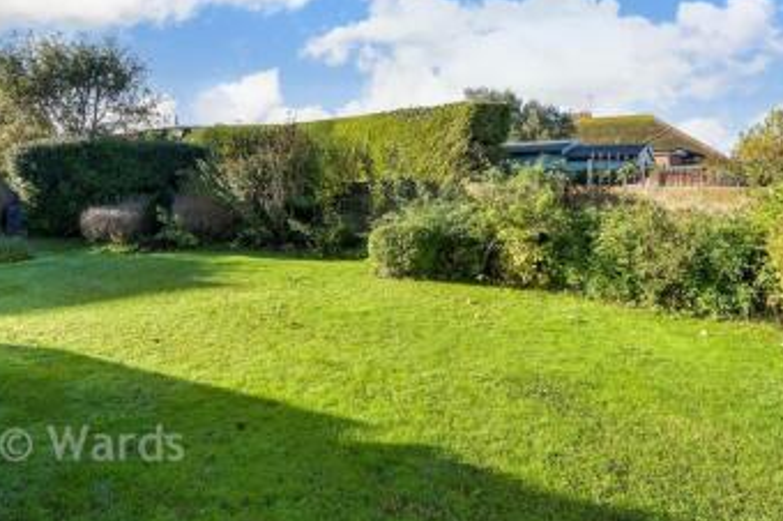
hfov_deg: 81.0
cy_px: 192
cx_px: 355
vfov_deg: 58.6
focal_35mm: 21
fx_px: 456
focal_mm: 10
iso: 160
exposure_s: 1/125
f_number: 6.3
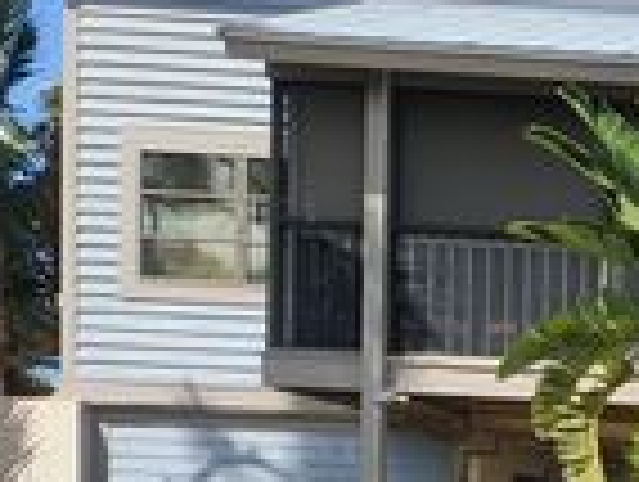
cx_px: 1116
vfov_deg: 15.8
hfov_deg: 18.1
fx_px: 1627
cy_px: 660
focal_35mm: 88
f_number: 1.7
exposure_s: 1/1263
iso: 100
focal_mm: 4.71
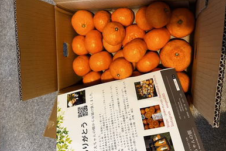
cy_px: 77
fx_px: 176
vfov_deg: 46.5
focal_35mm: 28
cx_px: 115
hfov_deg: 65.4
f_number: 1.6
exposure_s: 1/25
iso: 800
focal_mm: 5.1
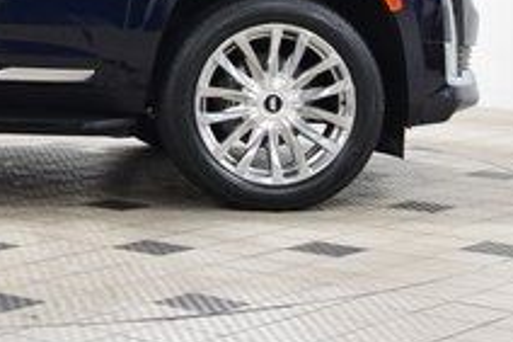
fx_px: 1873
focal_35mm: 132
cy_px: -62
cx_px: -167
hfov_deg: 14.9
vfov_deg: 10.3
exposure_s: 1/60
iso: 1600
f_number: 4
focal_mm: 29
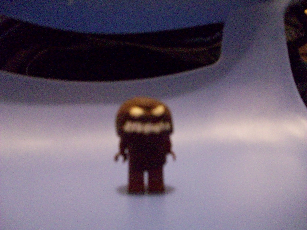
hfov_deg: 54.0
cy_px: 115
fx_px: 302
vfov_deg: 41.8
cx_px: 154
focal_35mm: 34
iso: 1000
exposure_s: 1/8
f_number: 2.8
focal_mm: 5.7
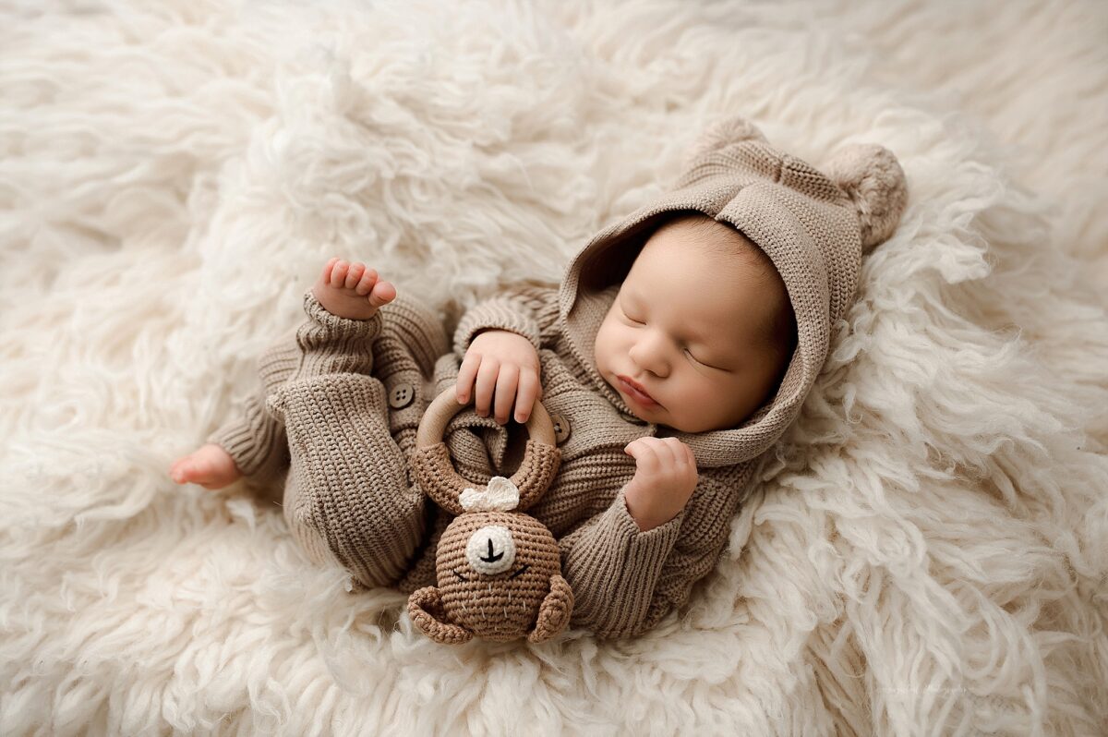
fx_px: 1076
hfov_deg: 54.5
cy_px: 368
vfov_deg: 37.8
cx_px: 554
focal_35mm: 35
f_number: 2.8
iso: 100
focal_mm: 35
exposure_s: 1/200
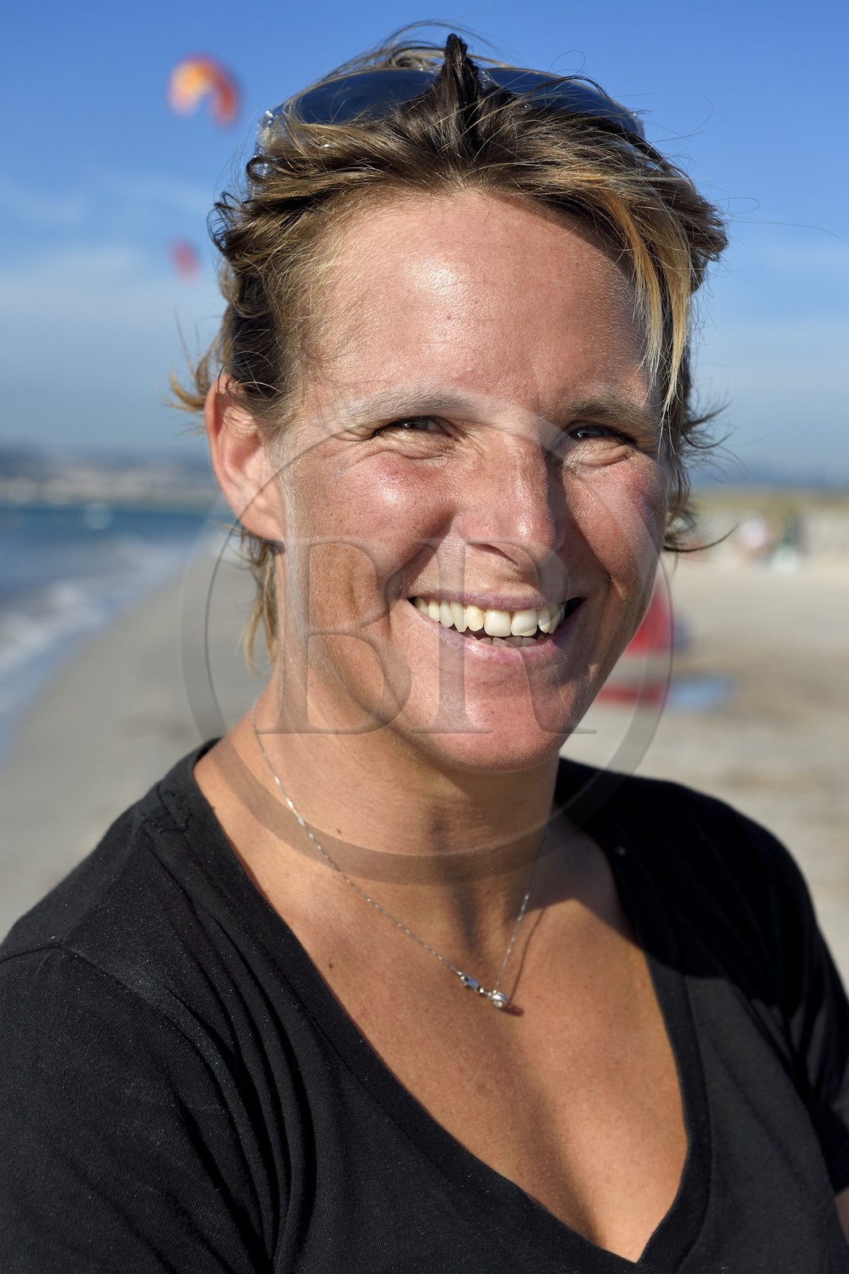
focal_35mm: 62
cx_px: 424
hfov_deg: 21.9
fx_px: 2194
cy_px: 637
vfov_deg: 32.4
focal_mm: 62
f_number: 7.1
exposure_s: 1/800
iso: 200
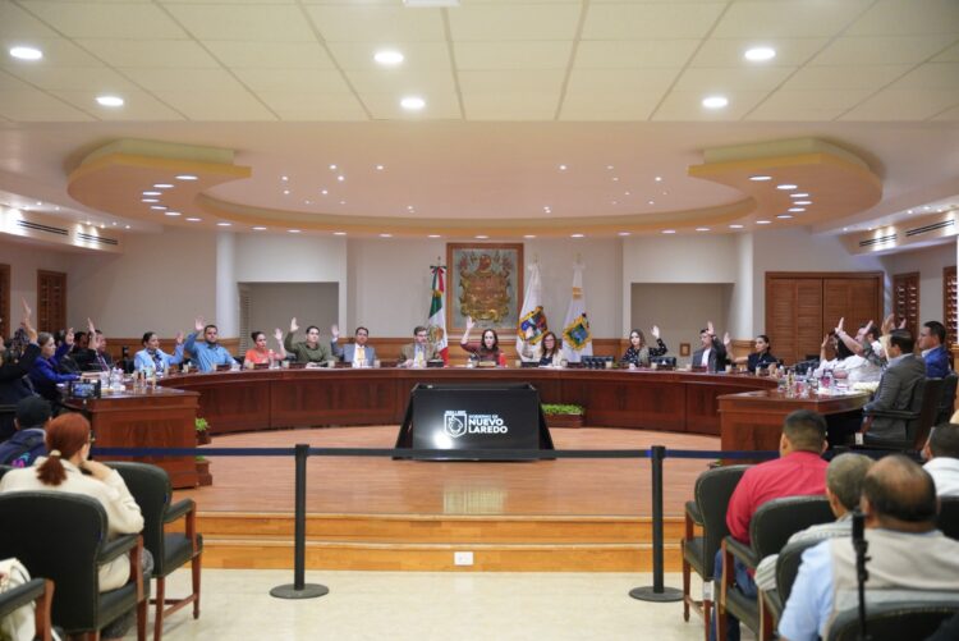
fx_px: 1162
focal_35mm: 44
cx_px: 480
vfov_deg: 30.8
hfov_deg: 44.8
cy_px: 320
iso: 5000
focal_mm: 43.6
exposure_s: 1/250
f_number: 2.8
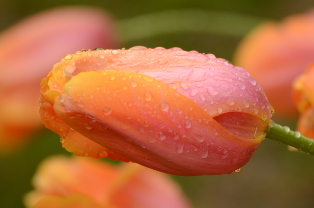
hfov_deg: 7.7
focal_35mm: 267
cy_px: 104
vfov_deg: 5.1
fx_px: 2320
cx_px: 177
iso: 200
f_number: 4.8
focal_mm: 155
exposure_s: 1/500
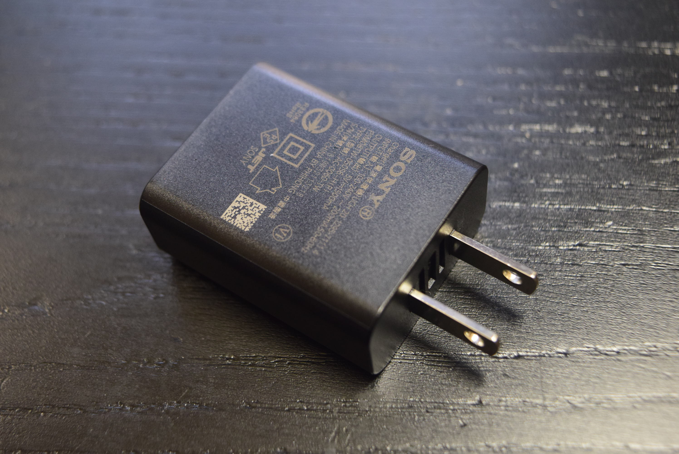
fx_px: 963
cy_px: 227
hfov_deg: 38.9
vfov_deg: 26.5
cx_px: 340
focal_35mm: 51
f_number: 5
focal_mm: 34
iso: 1600
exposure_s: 1/15
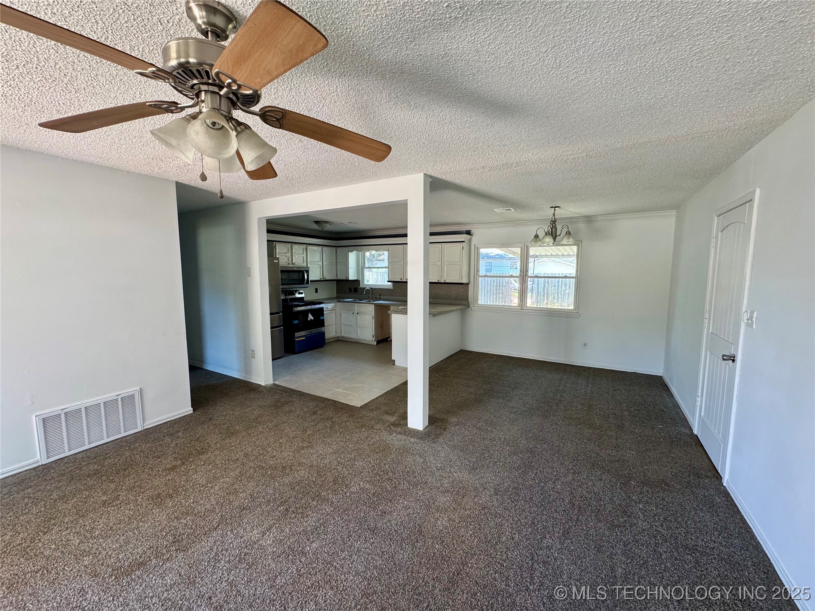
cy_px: 306
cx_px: 408
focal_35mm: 14
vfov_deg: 85.7
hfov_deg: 102.1
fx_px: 330
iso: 250
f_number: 2.2
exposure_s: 1/99
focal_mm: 2.22
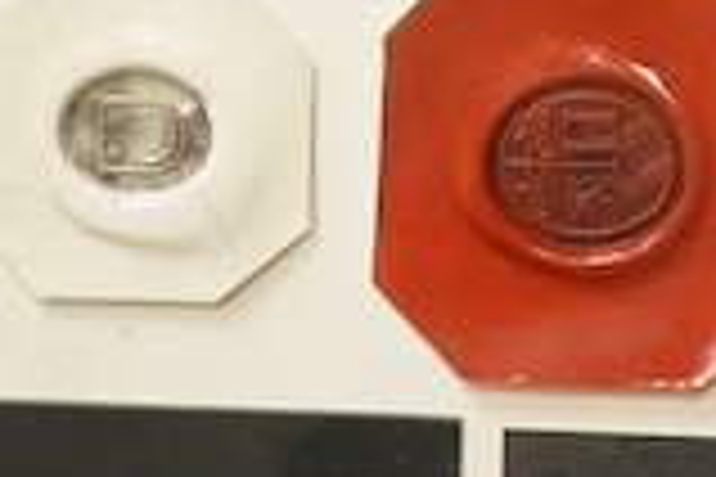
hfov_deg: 6.1
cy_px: -1017
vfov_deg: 4.2
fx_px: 6324
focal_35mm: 318
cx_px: 1957
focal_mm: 30
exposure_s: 1/250
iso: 2500
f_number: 3.5
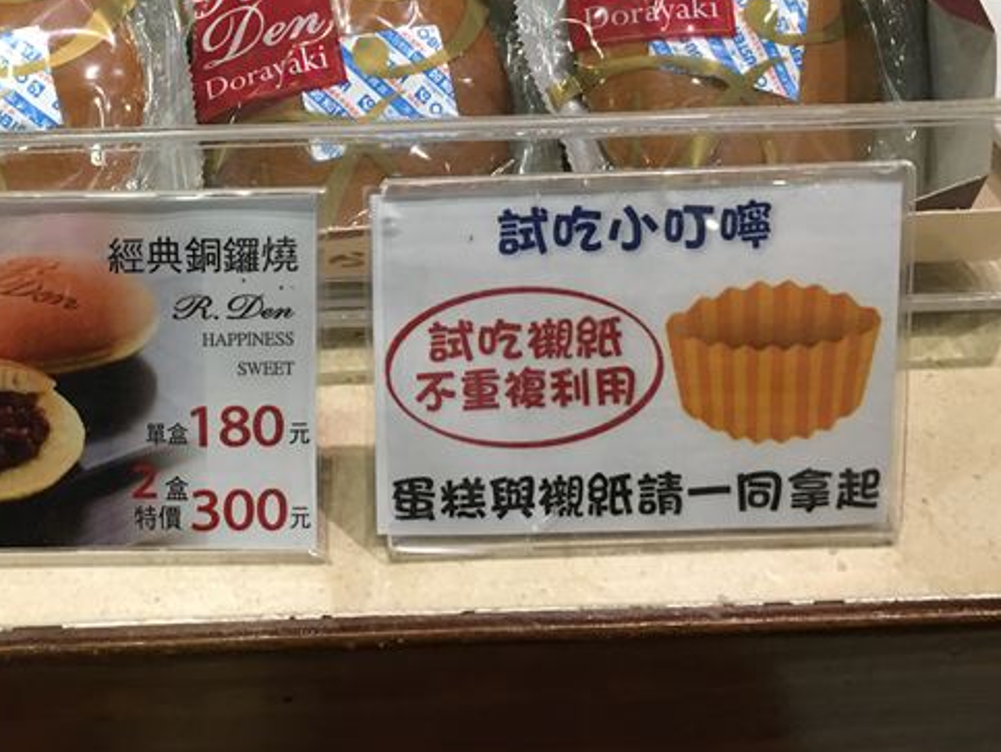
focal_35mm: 48
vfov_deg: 29.7
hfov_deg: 38.5
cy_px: 166
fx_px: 1389
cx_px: 242
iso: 64
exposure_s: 1/15
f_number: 2.2
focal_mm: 4.15
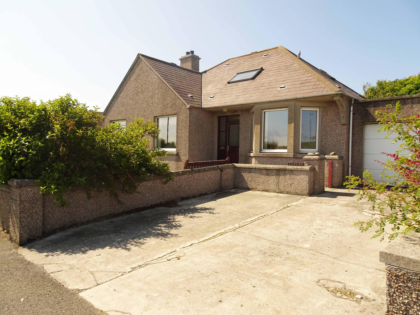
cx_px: 210
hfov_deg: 71.6
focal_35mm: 24
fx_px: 291
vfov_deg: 56.8
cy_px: 158
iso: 80
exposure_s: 1/800
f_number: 3.5
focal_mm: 4.1
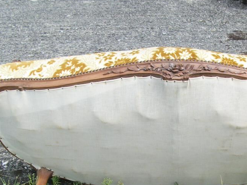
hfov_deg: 30.4
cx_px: 174
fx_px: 450
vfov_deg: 22.8
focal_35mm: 63
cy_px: 165
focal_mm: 5.7
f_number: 8.8
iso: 80
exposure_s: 1/100
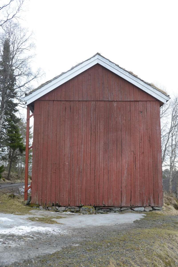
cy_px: 134
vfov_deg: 54.4
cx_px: 89
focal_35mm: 35
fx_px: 259
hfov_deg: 37.9
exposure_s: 1/15
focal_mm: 35
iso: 200
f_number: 10
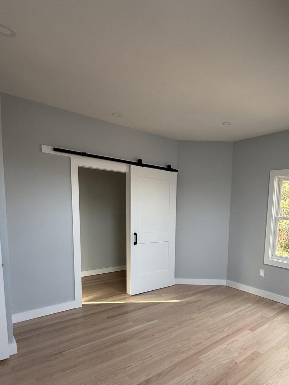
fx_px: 245
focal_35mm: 22
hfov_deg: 58.9
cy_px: 241
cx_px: 204
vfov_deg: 75.0
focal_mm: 2.22
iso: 125
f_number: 2.2
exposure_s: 1/99
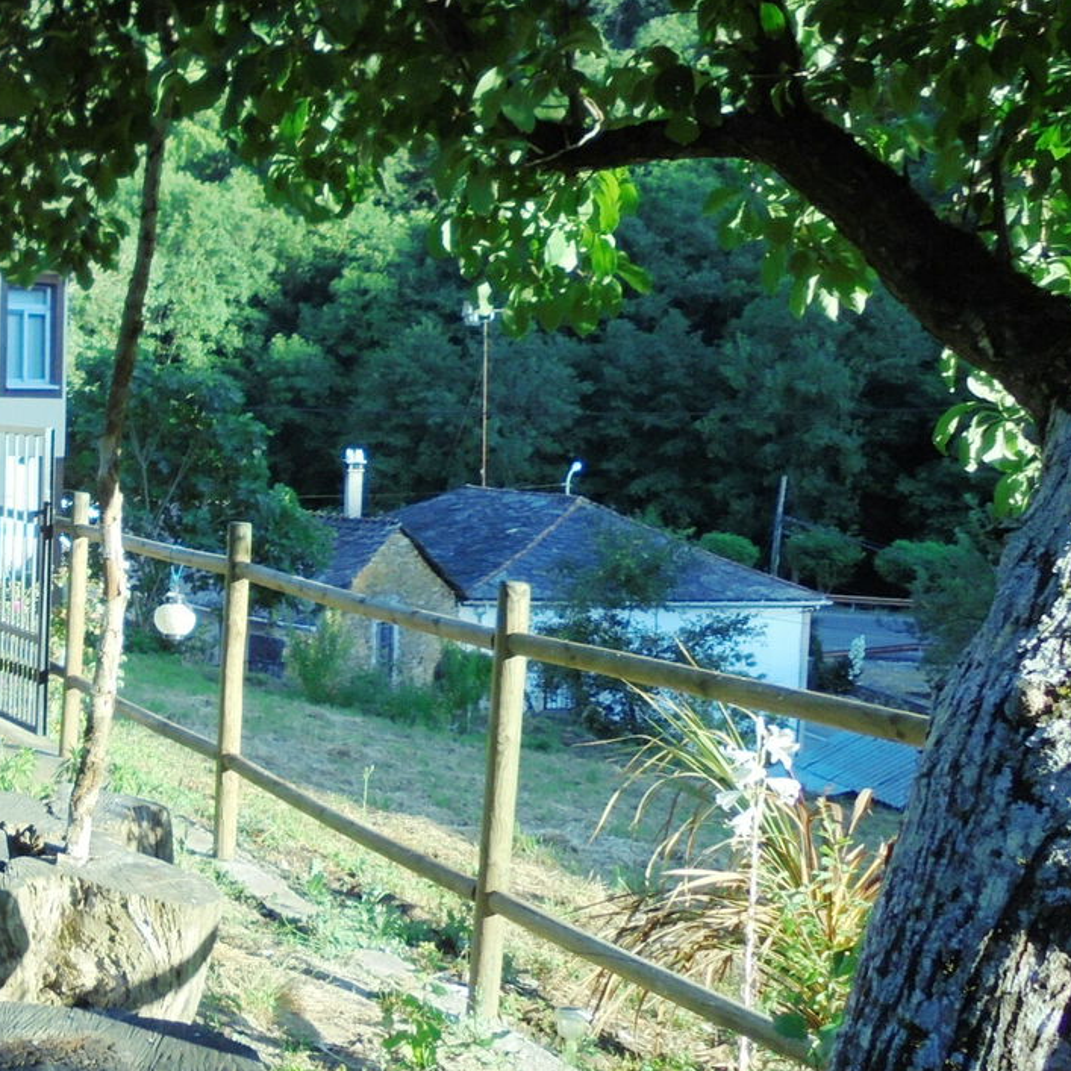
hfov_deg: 30.3
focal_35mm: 52
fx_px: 1820
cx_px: -24
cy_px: 492
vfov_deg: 32.8
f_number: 3.5
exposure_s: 1/160
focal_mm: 4.6
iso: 100
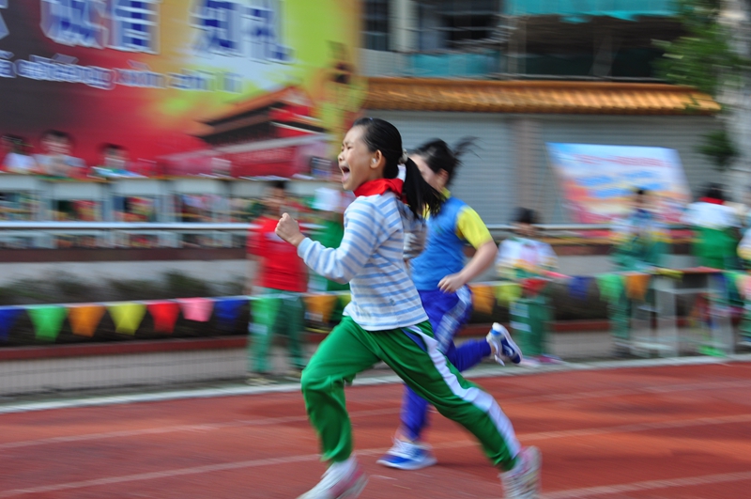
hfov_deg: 31.9
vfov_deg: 21.5
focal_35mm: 63
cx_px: 376
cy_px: 250
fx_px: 1312
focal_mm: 42
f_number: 11
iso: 200
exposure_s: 1/80
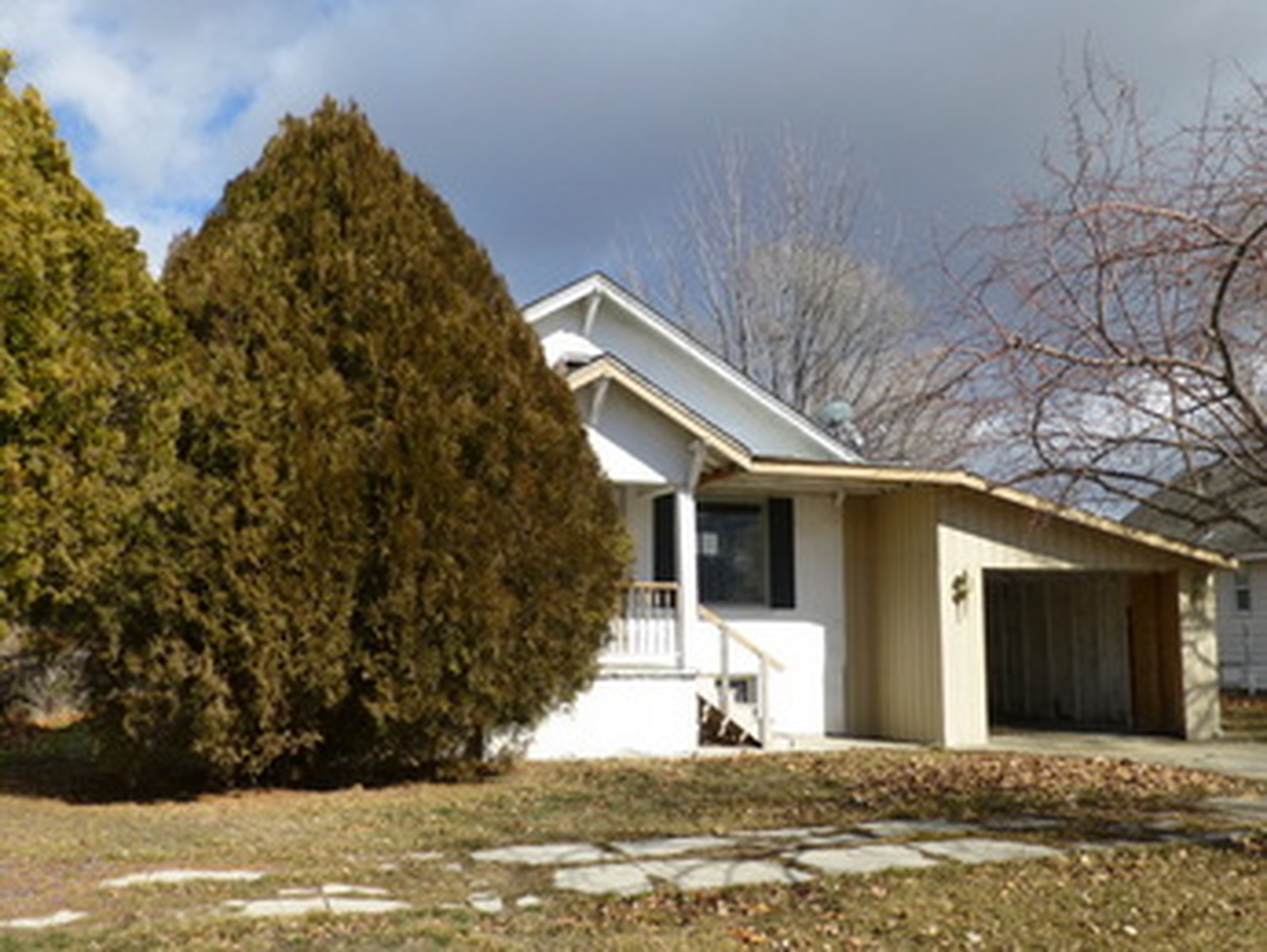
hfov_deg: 59.9
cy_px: 476
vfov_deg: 46.8
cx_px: 634
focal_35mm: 30
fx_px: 1099
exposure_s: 1/800
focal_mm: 5.4
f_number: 4
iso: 100
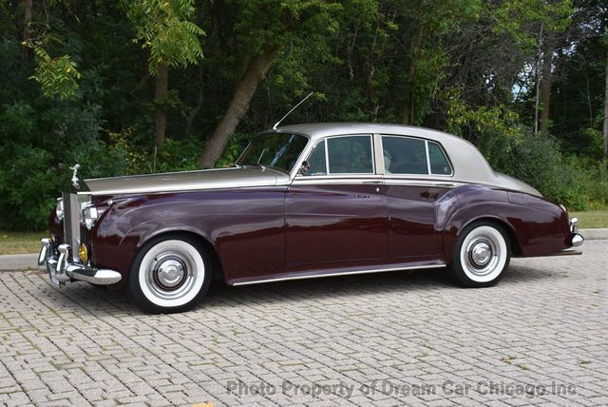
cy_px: 204
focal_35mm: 52
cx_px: 304
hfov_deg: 37.8
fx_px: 887
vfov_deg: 25.8
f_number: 8
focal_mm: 35
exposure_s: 1/500
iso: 360
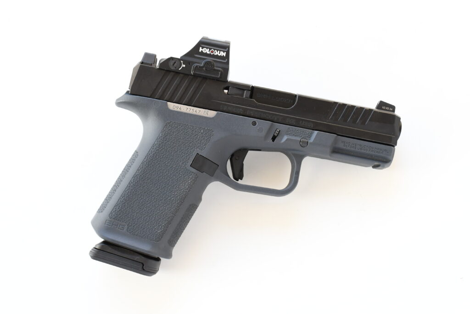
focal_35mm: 45
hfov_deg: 43.6
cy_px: 157
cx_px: 235
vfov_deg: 29.9
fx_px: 588
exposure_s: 1/25
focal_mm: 30
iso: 1250
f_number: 10
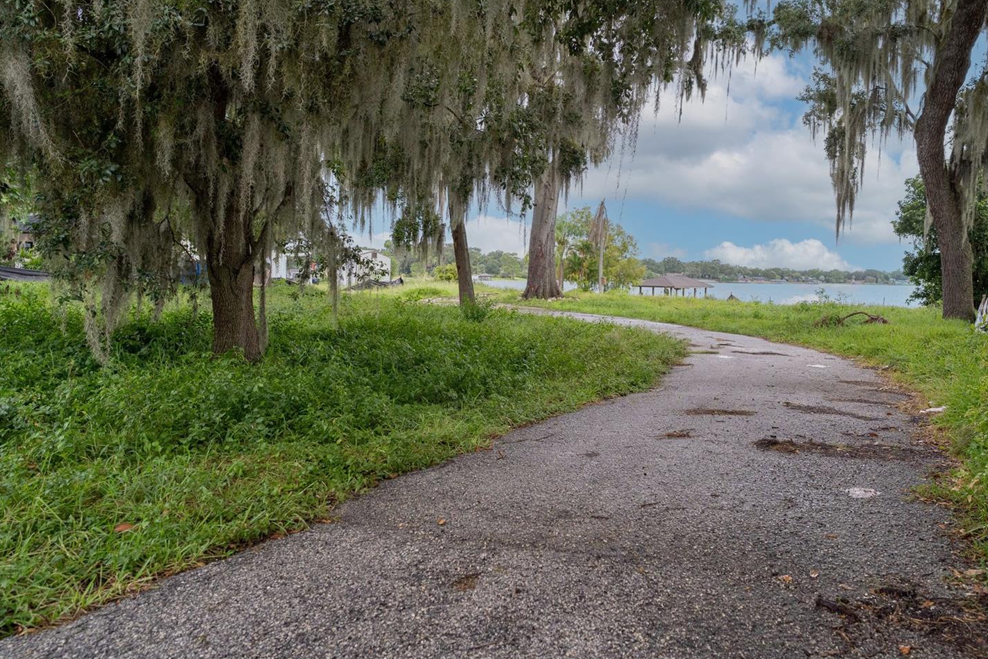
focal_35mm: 27
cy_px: 312
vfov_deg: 47.9
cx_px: 554
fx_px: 741
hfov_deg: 67.1
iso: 2000
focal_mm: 24
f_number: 4.5
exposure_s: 1/200
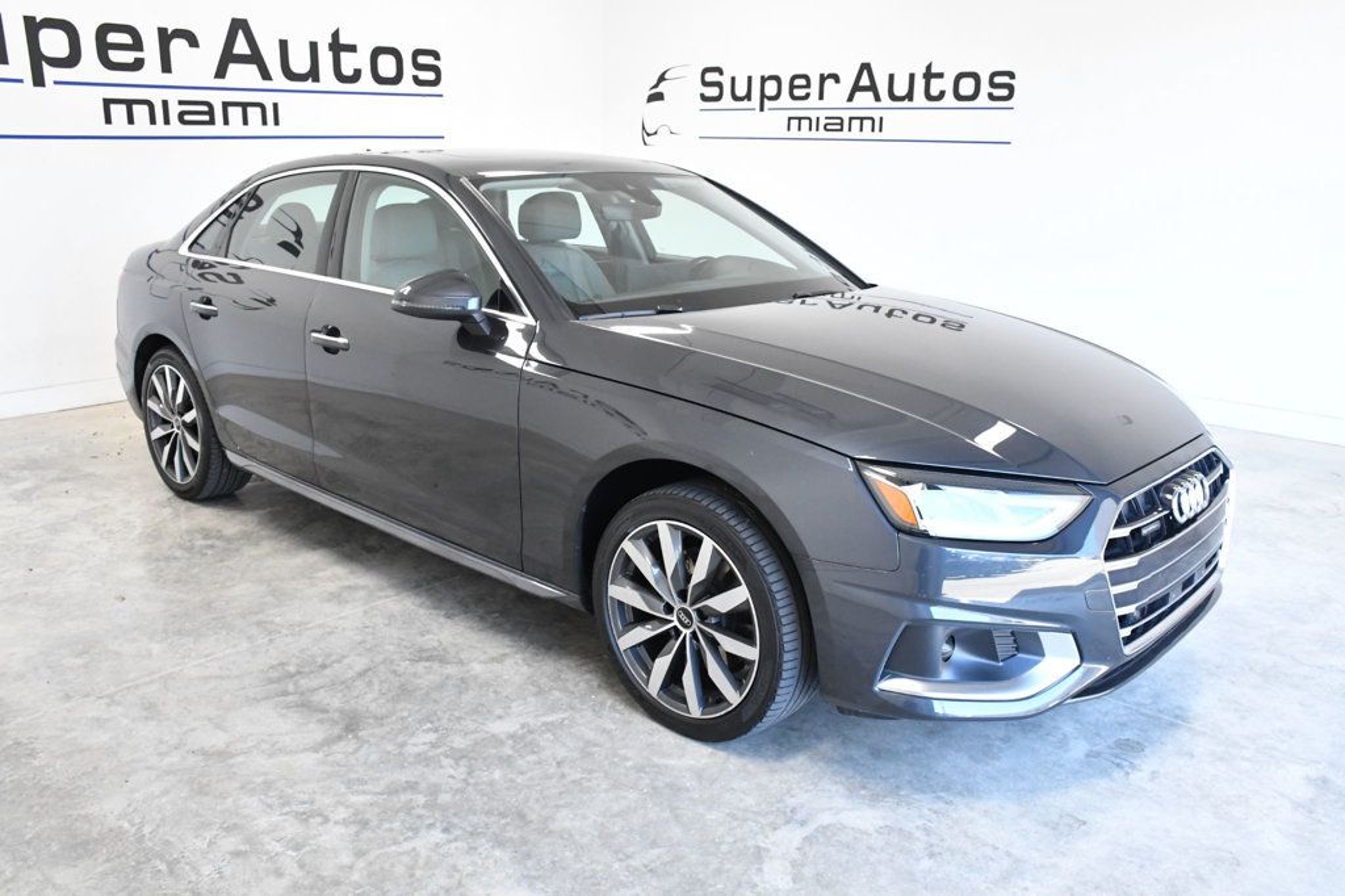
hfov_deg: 61.9
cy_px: 448
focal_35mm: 30
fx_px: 1120
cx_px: 672
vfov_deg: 43.6
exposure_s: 1/250
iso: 2500
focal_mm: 20
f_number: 8
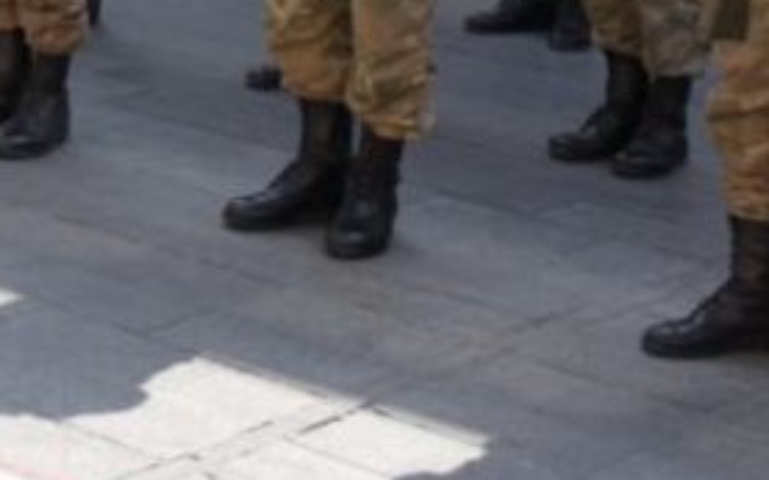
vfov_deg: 10.3
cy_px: -419
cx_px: -228
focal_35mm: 119
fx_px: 2493
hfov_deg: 16.6
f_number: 4.5
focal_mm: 18
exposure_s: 1/320
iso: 100
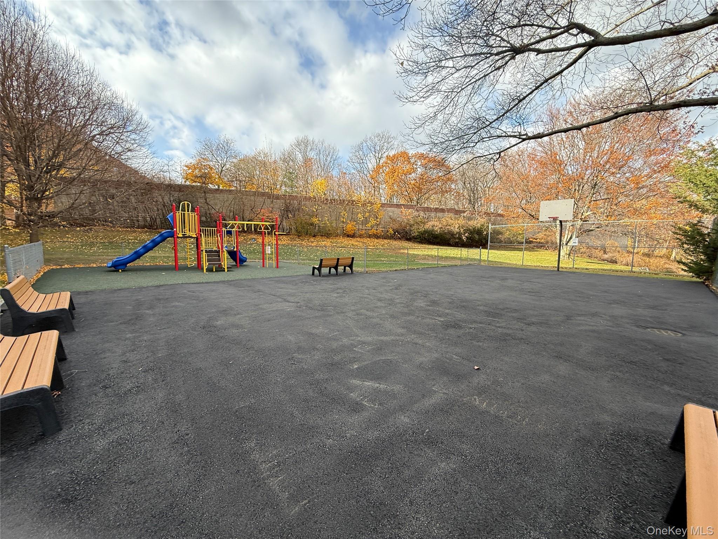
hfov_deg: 102.1
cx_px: 359
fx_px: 290
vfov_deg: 85.7
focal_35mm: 14
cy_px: 270
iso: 64
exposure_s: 1/365
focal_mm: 2.22
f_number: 2.2
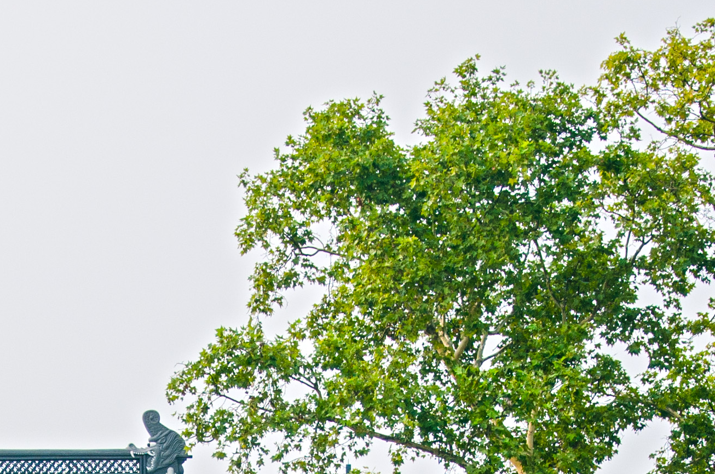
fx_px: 4261
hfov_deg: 9.5
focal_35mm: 215
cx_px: 30
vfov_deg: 6.3
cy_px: 794
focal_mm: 38
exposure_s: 1/640
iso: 160
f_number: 5
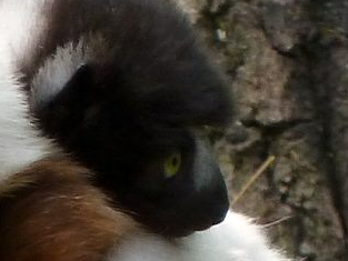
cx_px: 158
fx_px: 19269
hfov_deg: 1.0
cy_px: 190
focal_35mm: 1916
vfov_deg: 0.8
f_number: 4.9
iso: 200
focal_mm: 49.2
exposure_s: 1/80
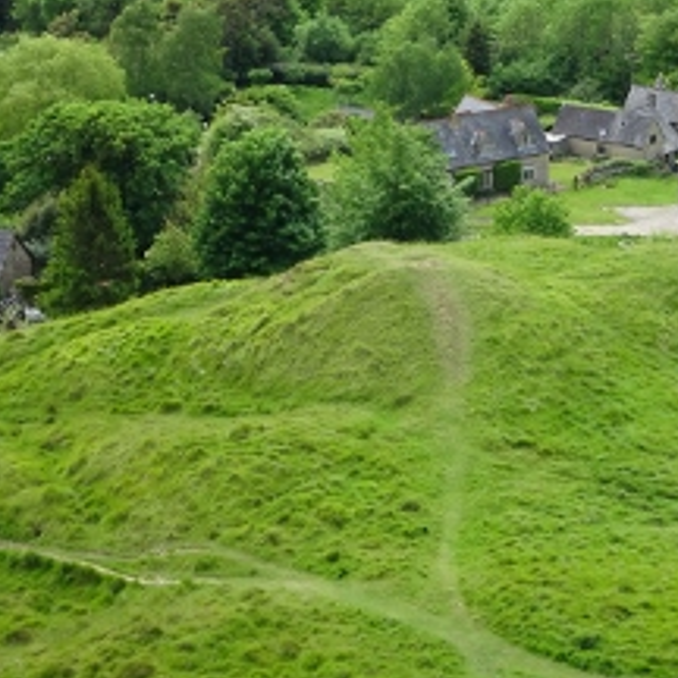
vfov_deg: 14.7
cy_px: 170
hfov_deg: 14.7
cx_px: 546
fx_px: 2615
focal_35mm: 118
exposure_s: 1/160
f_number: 4.5
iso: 80
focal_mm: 10.95
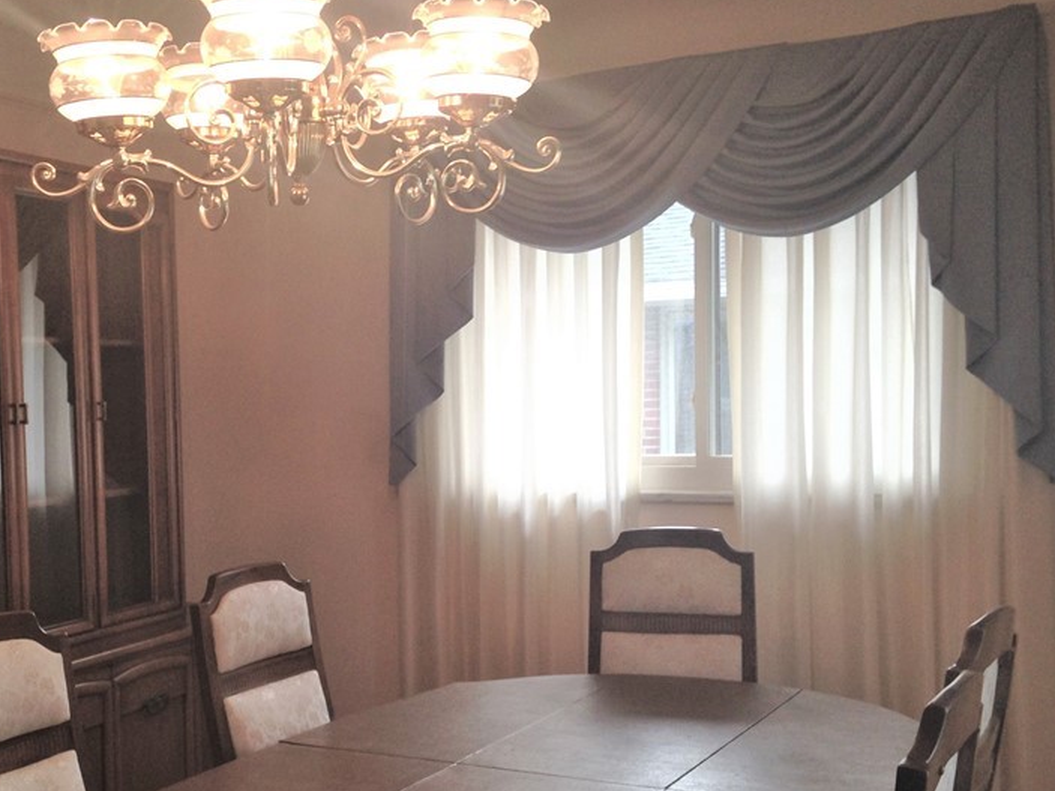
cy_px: 459
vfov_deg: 30.2
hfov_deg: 39.2
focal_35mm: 48
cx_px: 359
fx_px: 1463
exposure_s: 1/120
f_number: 2.4
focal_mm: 4.12
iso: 80
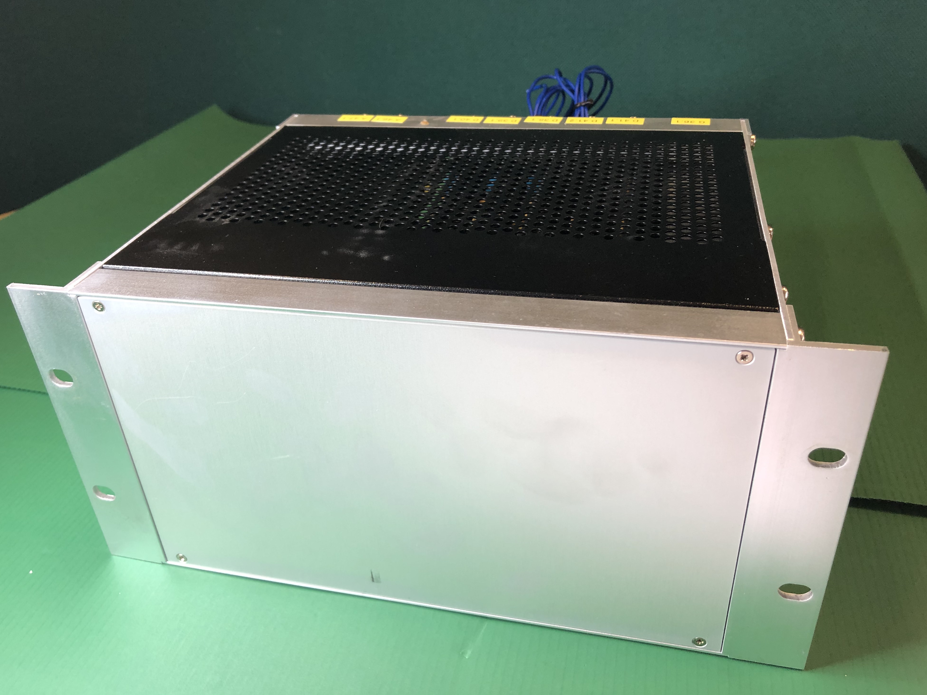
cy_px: 336
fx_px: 777
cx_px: 449
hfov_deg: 61.6
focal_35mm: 29
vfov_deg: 48.2
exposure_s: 1/33
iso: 25
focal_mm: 3.99
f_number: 1.8
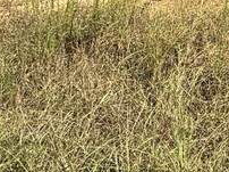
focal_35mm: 71
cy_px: -62
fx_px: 469
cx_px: 391
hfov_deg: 20.8
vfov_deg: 18.9
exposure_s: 1/1125
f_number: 2.2
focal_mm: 2.22
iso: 50
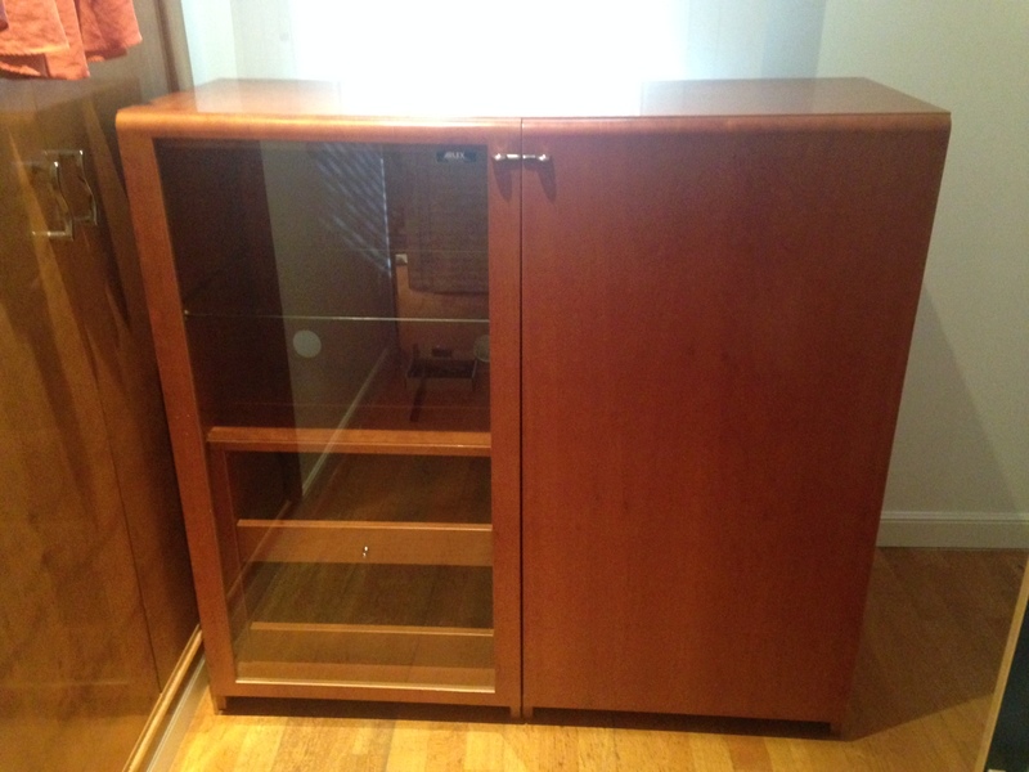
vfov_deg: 42.9
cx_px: 514
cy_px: 386
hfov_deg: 55.4
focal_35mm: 33
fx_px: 981
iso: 640
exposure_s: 1/15
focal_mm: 4.12
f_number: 2.4
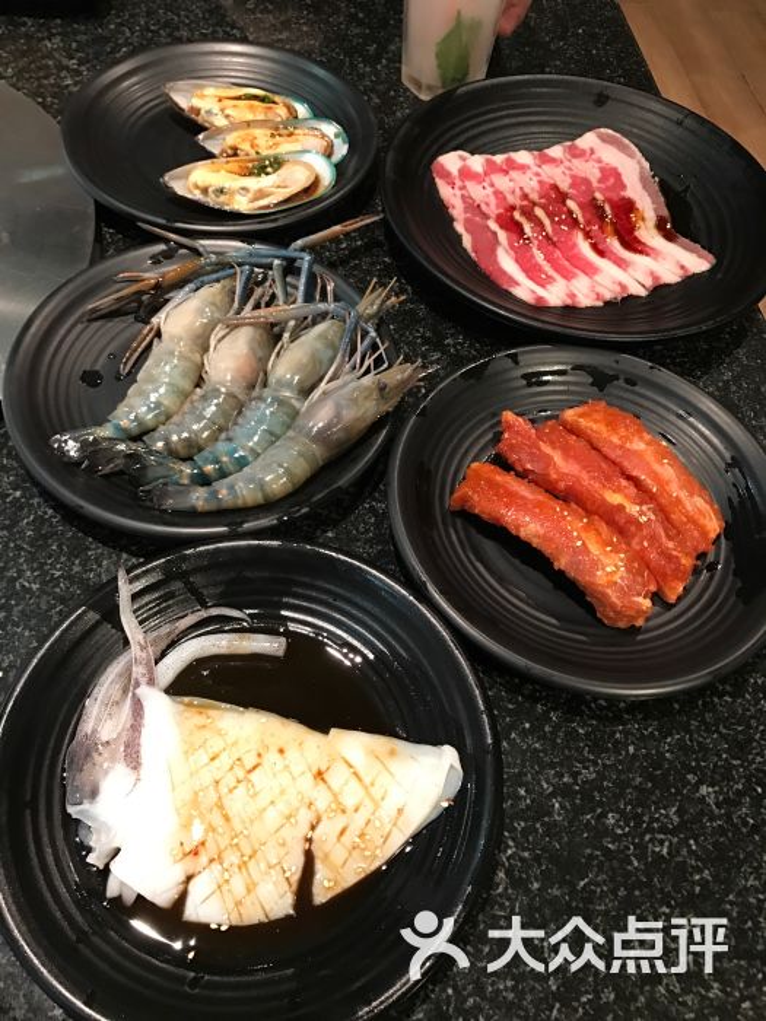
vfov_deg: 63.4
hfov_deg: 49.7
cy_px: 510
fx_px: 826
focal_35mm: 28
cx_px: 383
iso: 100
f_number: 1.8
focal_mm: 3.99
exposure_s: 1/9
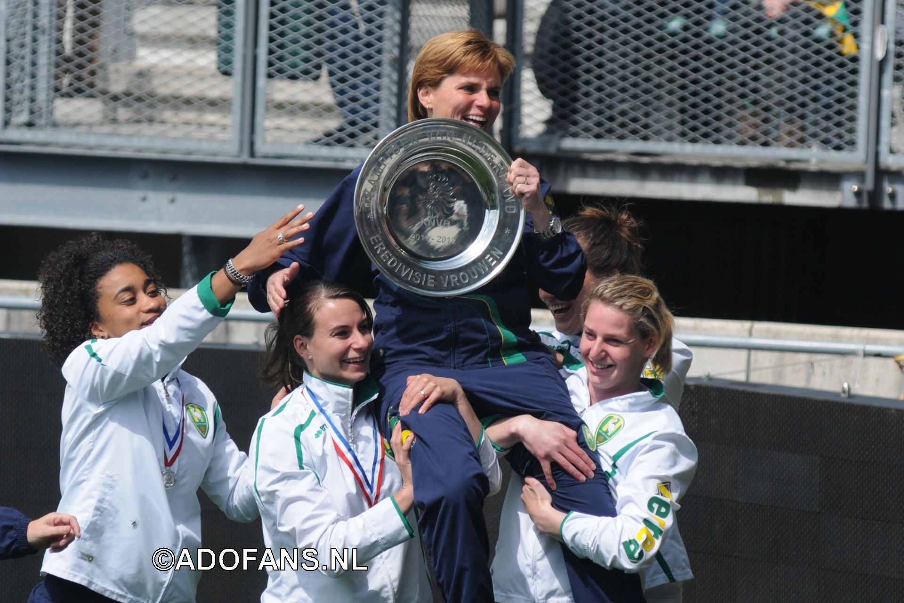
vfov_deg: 4.6
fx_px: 7533
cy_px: 302
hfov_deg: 6.9
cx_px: 452
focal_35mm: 300
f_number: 5.6
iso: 250
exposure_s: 1/1250
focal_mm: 200
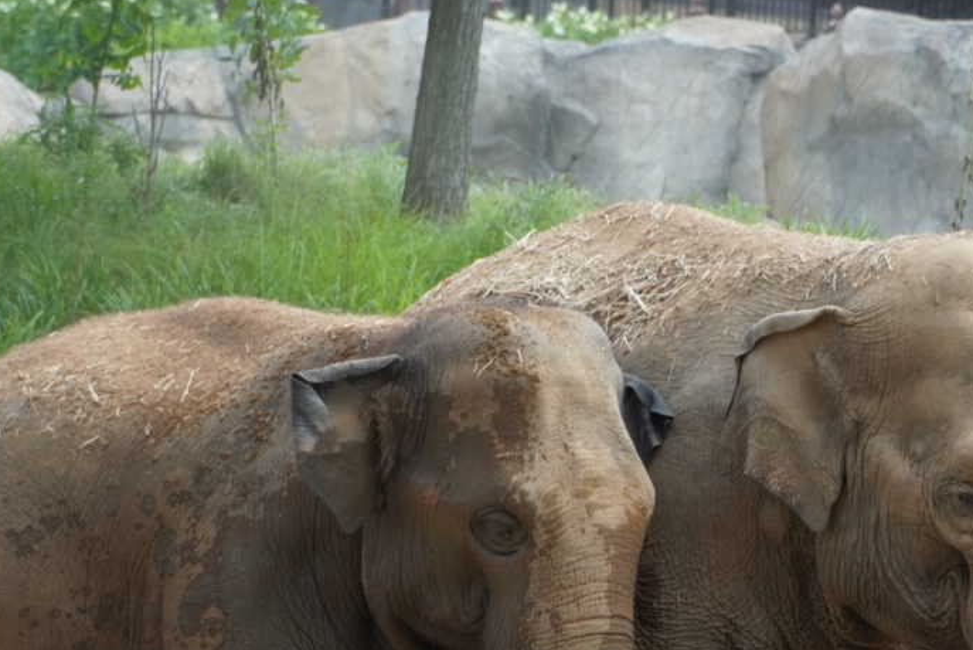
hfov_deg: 4.3
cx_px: 517
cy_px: 658
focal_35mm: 476
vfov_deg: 2.9
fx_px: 12878
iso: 250
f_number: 5.6
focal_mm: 135
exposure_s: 1/250
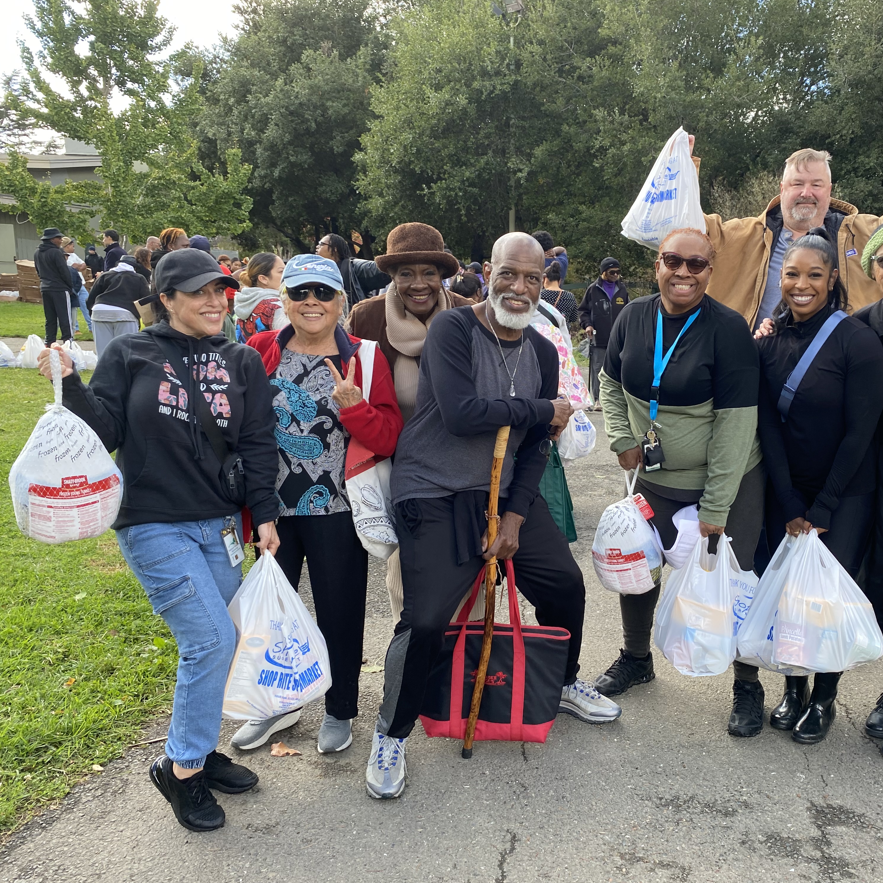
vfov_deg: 52.5
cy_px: 443
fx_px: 895
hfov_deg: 51.8
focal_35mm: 31
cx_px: 573
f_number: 1.8
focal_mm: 4.25
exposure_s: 1/244
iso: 32
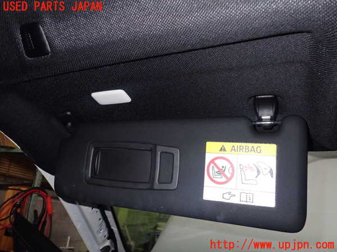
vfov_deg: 46.8
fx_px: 292
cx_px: 168
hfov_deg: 60.0
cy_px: 126
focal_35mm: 30
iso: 400
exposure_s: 1/30
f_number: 6.3
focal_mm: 5.4
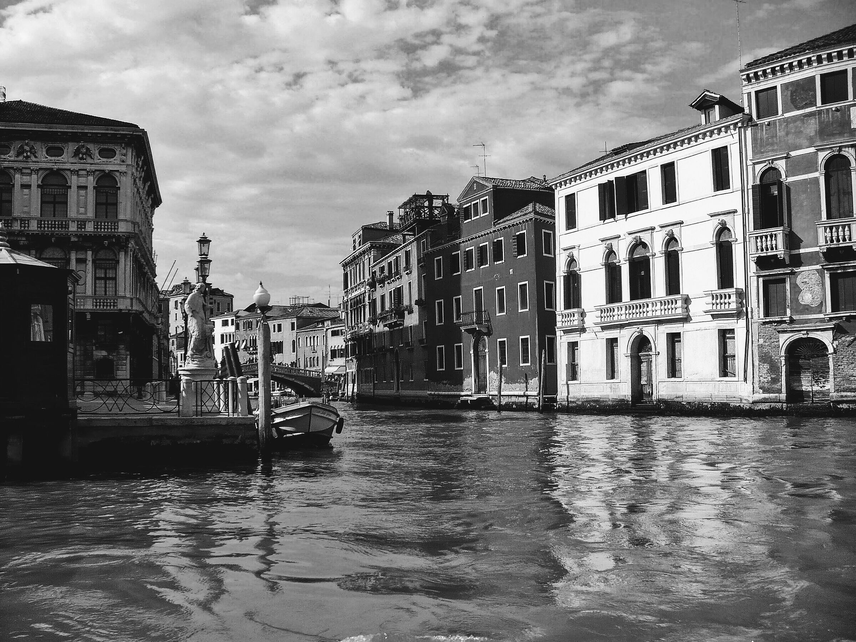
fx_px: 915
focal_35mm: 37
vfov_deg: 38.7
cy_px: 321
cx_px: 428
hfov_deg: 50.1
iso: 100
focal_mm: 6.1
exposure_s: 1/320
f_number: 8
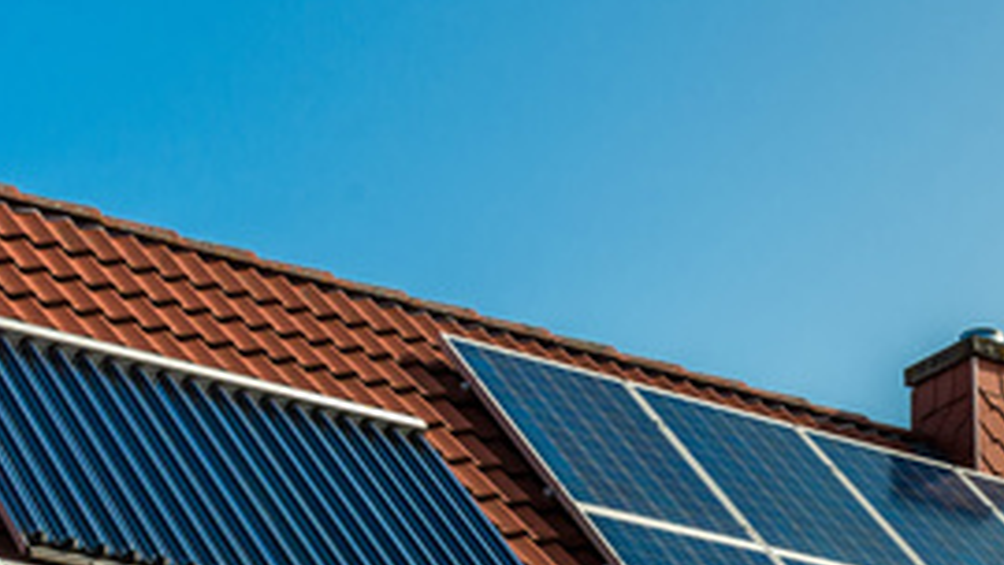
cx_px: 945
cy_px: 898
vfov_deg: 9.5
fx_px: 3302
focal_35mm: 124
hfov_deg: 17.0
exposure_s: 1/250
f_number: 11
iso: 200
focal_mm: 32
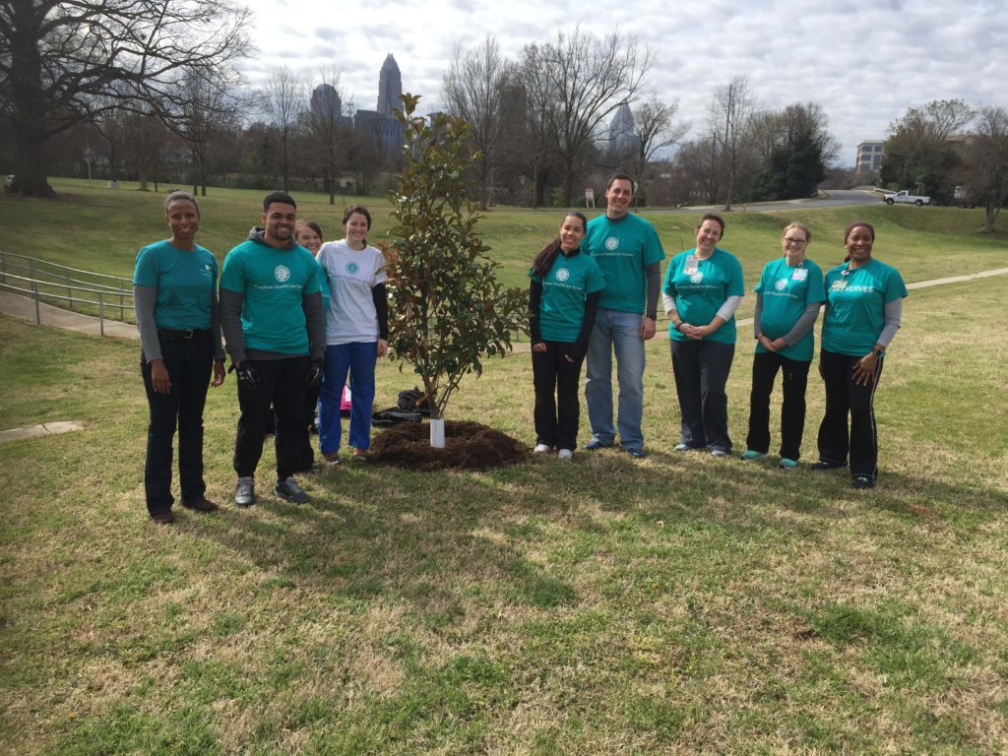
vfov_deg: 48.2
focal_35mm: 29
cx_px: 504
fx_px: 844
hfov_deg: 61.7
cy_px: 378
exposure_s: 1/1799
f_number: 2.2
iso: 32
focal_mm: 4.15
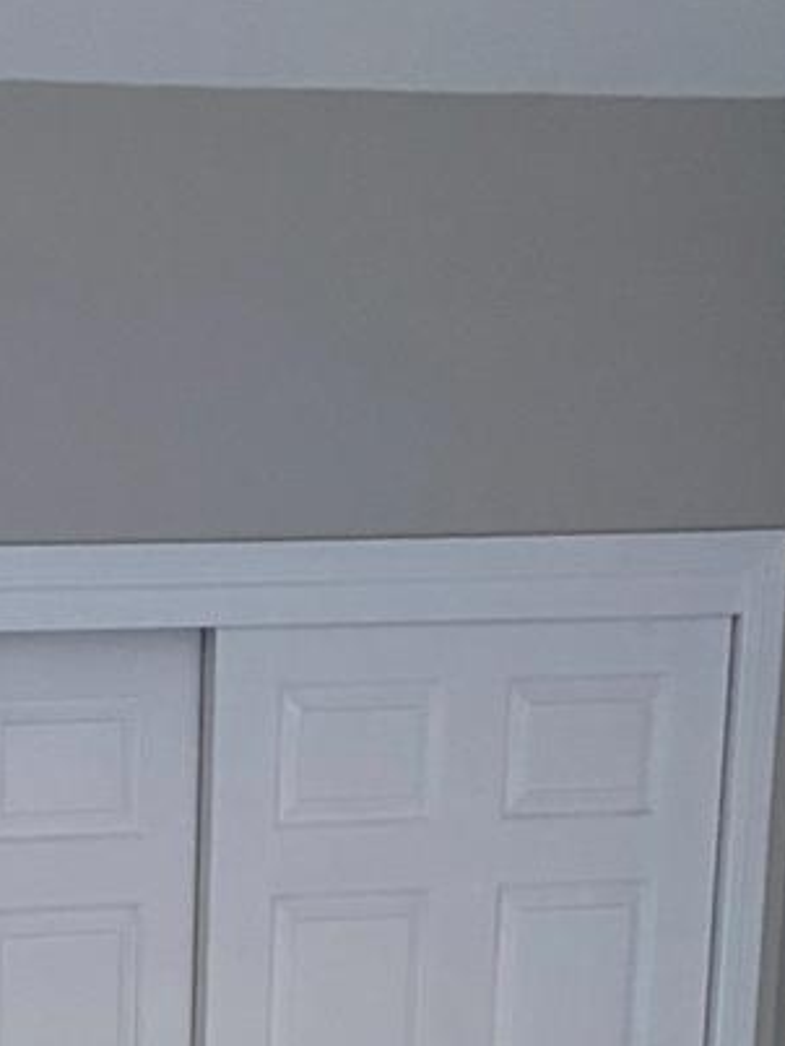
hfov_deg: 13.5
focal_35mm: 97
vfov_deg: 17.4
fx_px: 2930
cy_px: 1730
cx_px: -667
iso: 125
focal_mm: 4.25
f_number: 1.8
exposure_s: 1/60
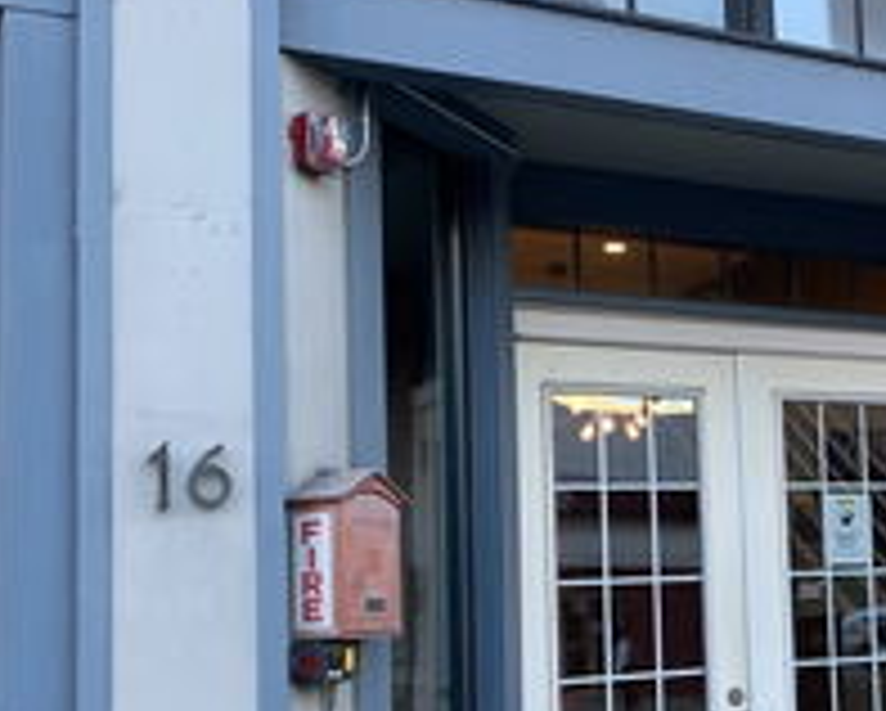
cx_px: 879
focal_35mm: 55
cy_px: 477
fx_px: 1444
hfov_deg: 31.6
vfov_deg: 27.5
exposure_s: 1/122
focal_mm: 4.25
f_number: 1.8
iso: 40
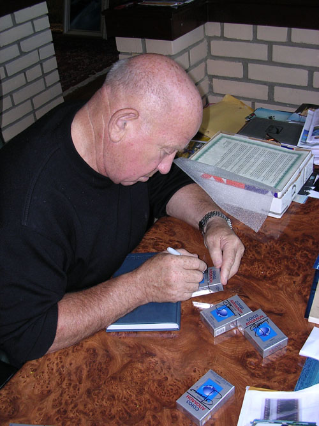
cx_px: 160
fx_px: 467
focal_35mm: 38
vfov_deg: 49.0
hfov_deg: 37.7
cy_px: 213
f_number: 2.8
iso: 100
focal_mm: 5.8
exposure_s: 1/60.1
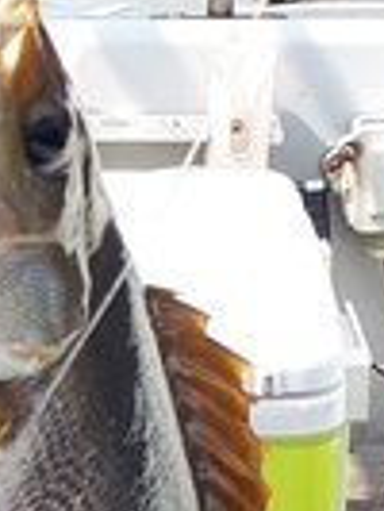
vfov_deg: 11.4
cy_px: 373
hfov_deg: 8.1
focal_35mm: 173
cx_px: -419
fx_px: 2555
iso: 40
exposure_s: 1/638
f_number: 1.9
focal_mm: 3.6
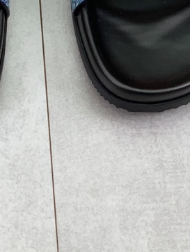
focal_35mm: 206
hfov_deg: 7.2
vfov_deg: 9.2
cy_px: -199
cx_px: -1
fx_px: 1505
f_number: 2.4
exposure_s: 1/100
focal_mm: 6
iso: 25
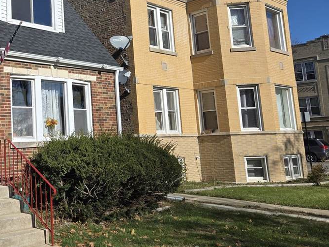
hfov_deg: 40.3
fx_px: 418
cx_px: 44
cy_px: 81
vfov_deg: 32.6
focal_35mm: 44
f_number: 1.8
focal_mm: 5.4
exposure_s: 1/2921
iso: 25
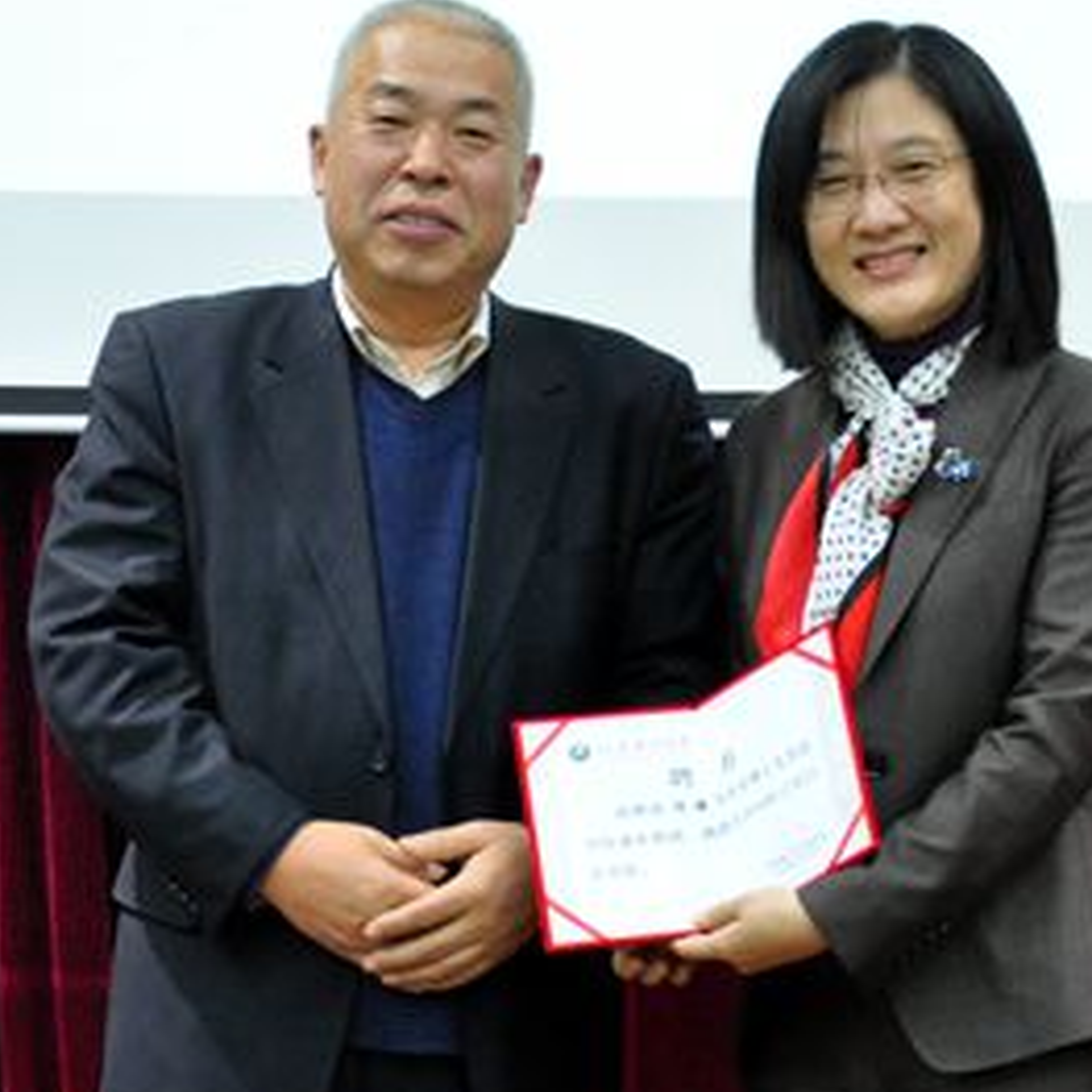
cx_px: 781
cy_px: 509
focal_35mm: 93
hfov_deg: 18.6
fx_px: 3319
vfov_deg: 18.7
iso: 2500
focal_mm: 30
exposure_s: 1/80
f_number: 4.5
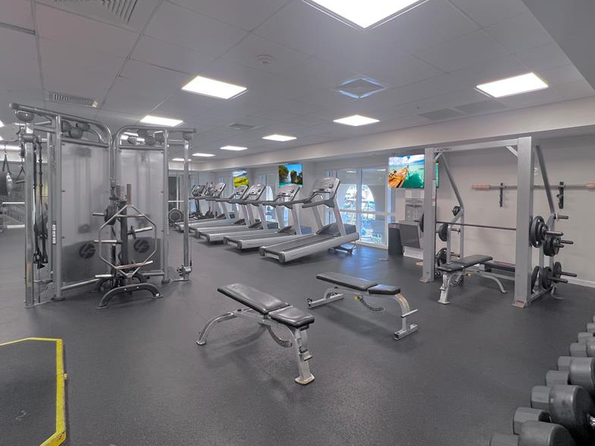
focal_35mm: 17
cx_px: 334
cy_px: 199
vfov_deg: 74.5
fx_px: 292
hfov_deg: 90.6
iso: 125
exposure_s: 1/60
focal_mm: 1.57
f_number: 1.8
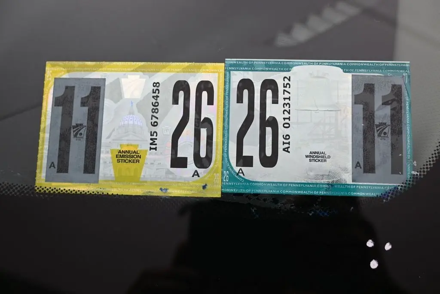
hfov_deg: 51.3
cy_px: 147
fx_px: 458
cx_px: 220
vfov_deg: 35.5
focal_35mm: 38
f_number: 4.2
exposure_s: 1/250
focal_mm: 25
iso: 250
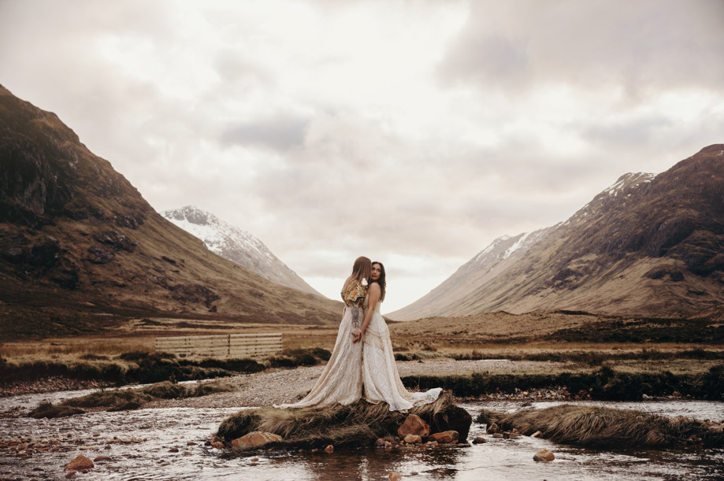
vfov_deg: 31.1
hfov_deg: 45.5
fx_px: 864
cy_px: 240
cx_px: 362
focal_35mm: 43
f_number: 2.8
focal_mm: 43
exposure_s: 1/640
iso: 320
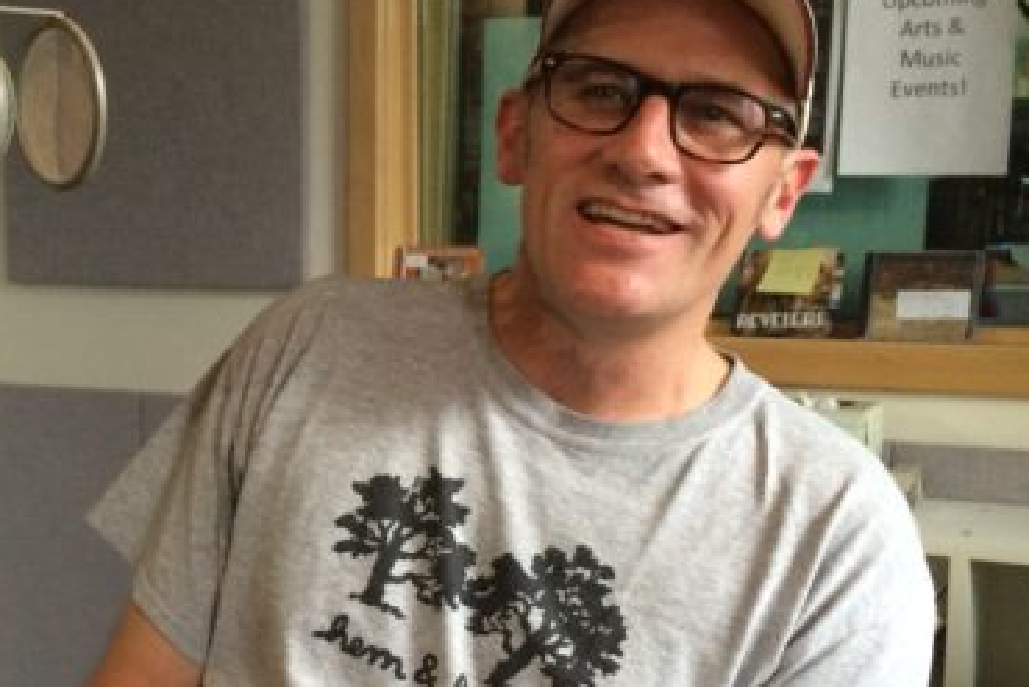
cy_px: 439
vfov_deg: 25.4
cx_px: 298
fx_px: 1515
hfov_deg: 36.9
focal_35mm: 53
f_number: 2.2
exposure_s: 1/30
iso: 200
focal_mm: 4.15
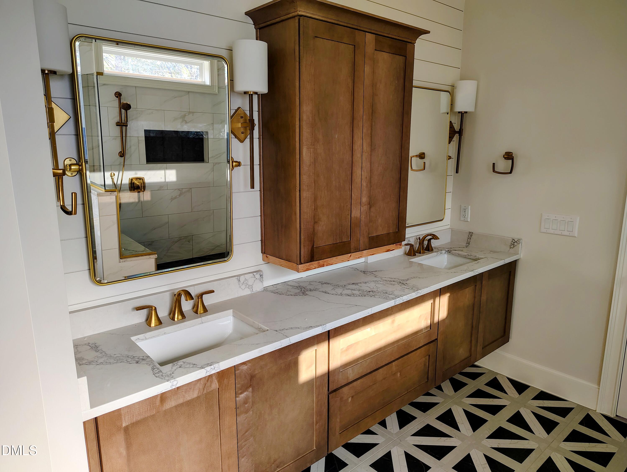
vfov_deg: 56.9
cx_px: 314
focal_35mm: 24
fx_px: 435
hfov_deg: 71.5
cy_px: 236
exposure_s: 1/120
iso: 192
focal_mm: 5.56
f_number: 1.8
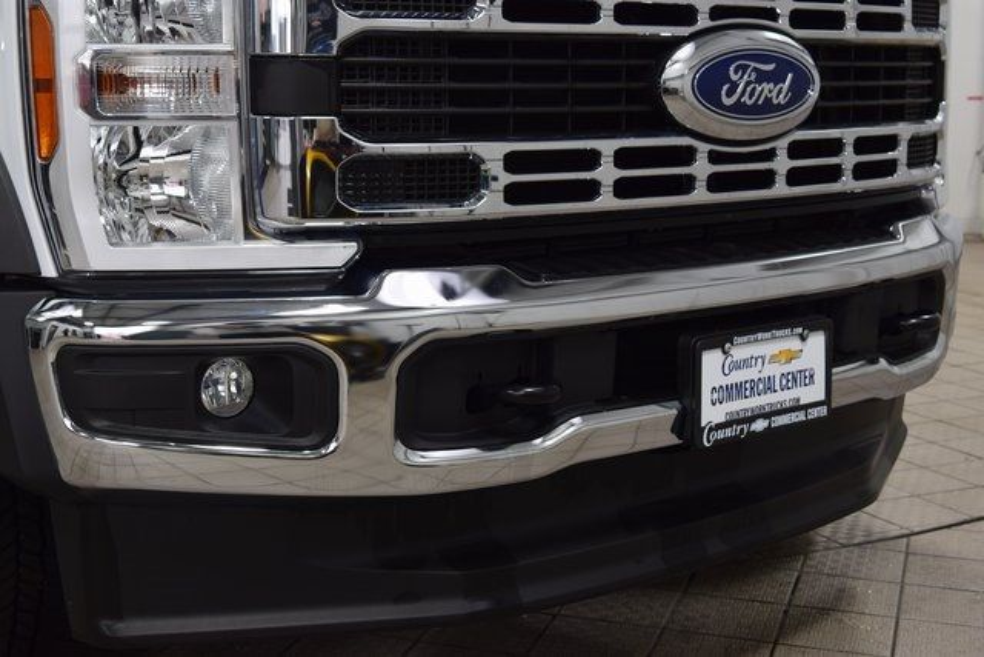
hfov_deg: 36.9
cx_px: 492
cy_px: 328
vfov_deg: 25.1
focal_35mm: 54
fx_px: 1476
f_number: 6.3
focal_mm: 36
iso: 400
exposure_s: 1/20
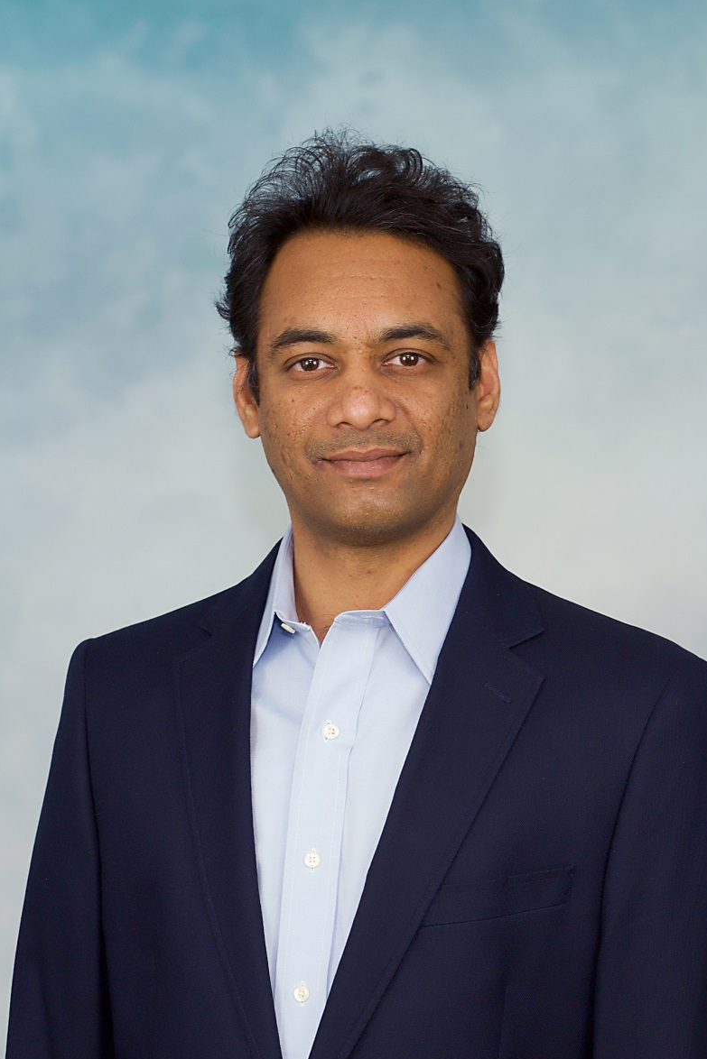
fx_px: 1443
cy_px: 538
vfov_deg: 40.3
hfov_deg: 27.5
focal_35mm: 49
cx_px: 359
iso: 800
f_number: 5
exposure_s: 1/125
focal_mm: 48
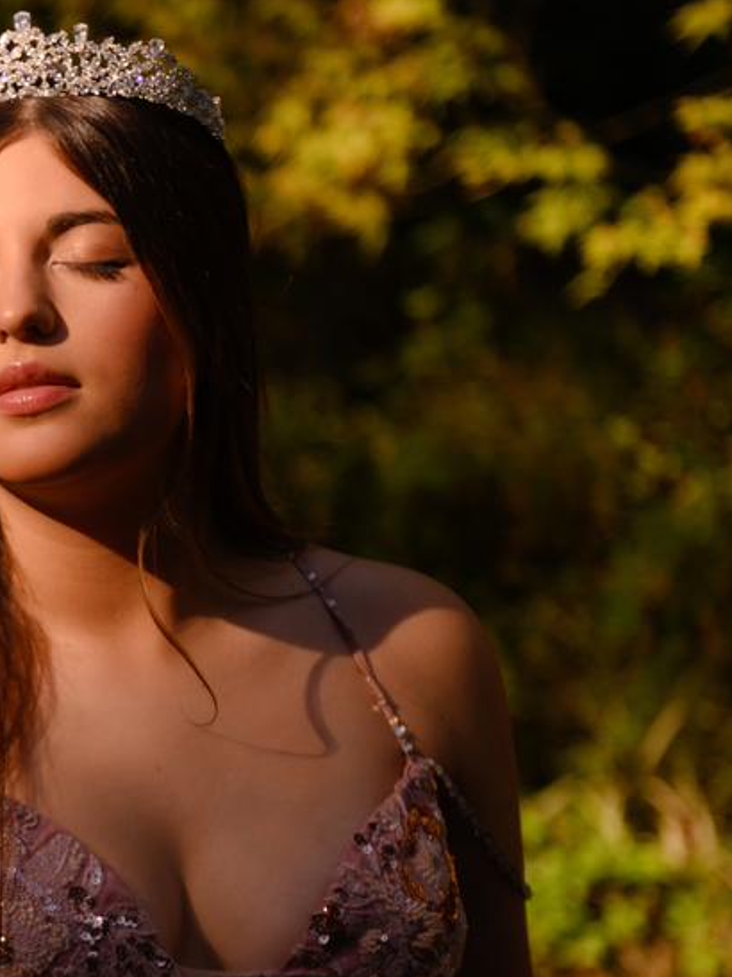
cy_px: 623
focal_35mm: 118
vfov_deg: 16.7
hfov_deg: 12.1
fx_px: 3328
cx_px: -277
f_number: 2.8
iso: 250
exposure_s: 1/5000
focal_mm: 56
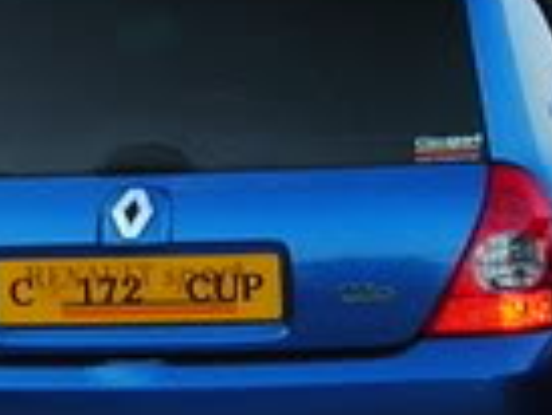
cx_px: 52
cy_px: 165
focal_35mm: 283
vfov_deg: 5.3
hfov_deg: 7.0
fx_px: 4517
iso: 64
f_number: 2.8
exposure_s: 1/68.5
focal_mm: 7.8
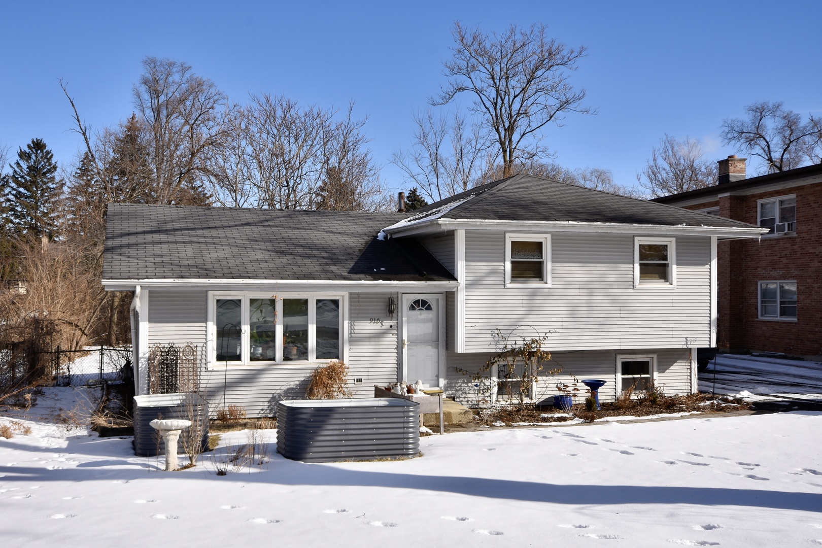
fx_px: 685
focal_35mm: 30
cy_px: 274
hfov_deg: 61.9
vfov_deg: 43.6
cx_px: 411
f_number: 9
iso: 100
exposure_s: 1/250
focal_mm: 20
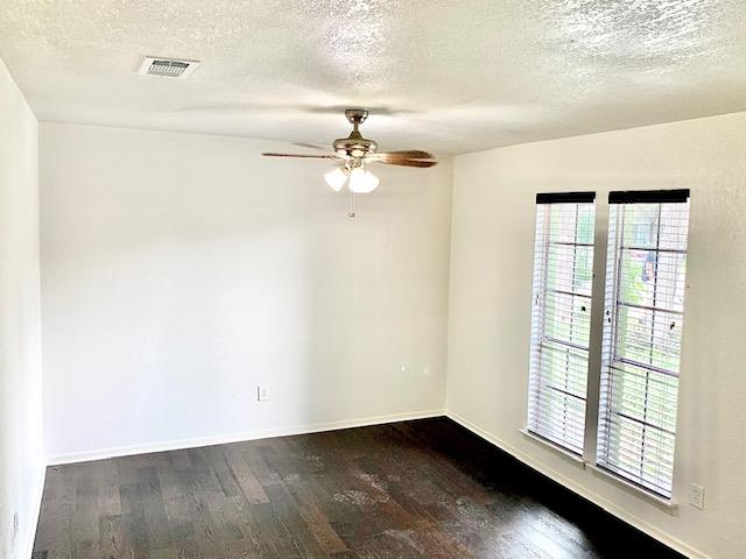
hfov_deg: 67.3
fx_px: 560
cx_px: 373
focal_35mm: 26
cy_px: 280
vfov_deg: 53.1
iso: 100
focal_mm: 4.25
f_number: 1.8
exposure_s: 1/60
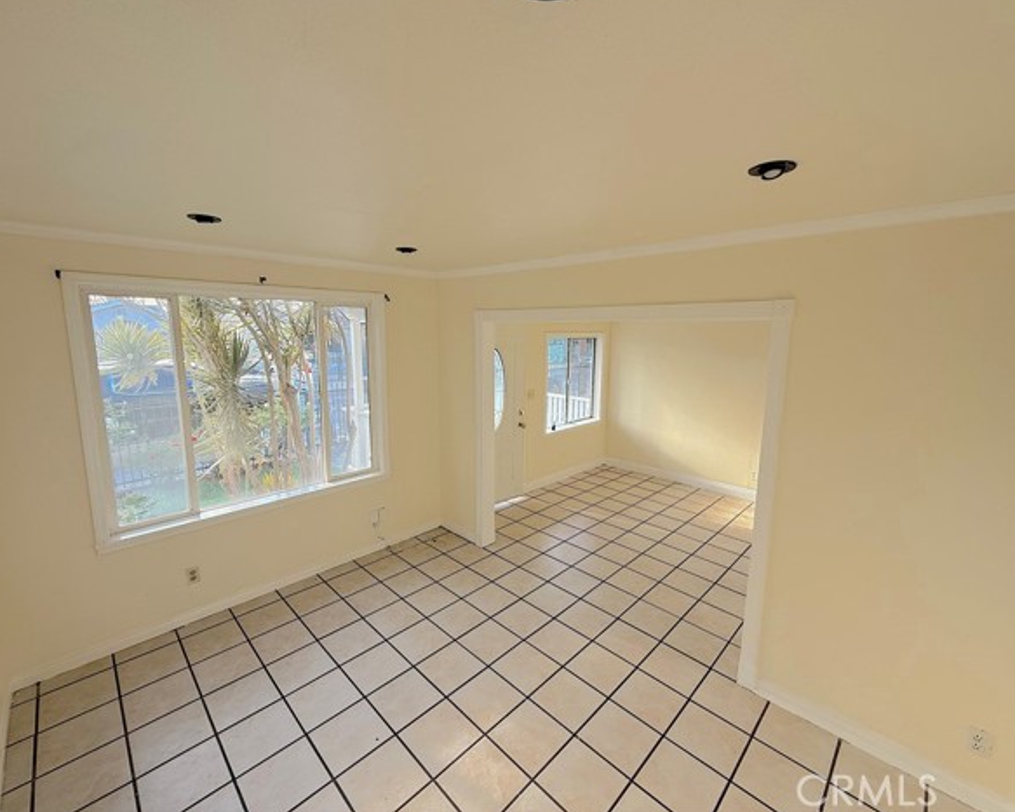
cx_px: 510
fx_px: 450
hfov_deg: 96.8
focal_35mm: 15
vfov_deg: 84.0
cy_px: 397
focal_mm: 2.22
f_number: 2.2
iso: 50
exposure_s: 1/101
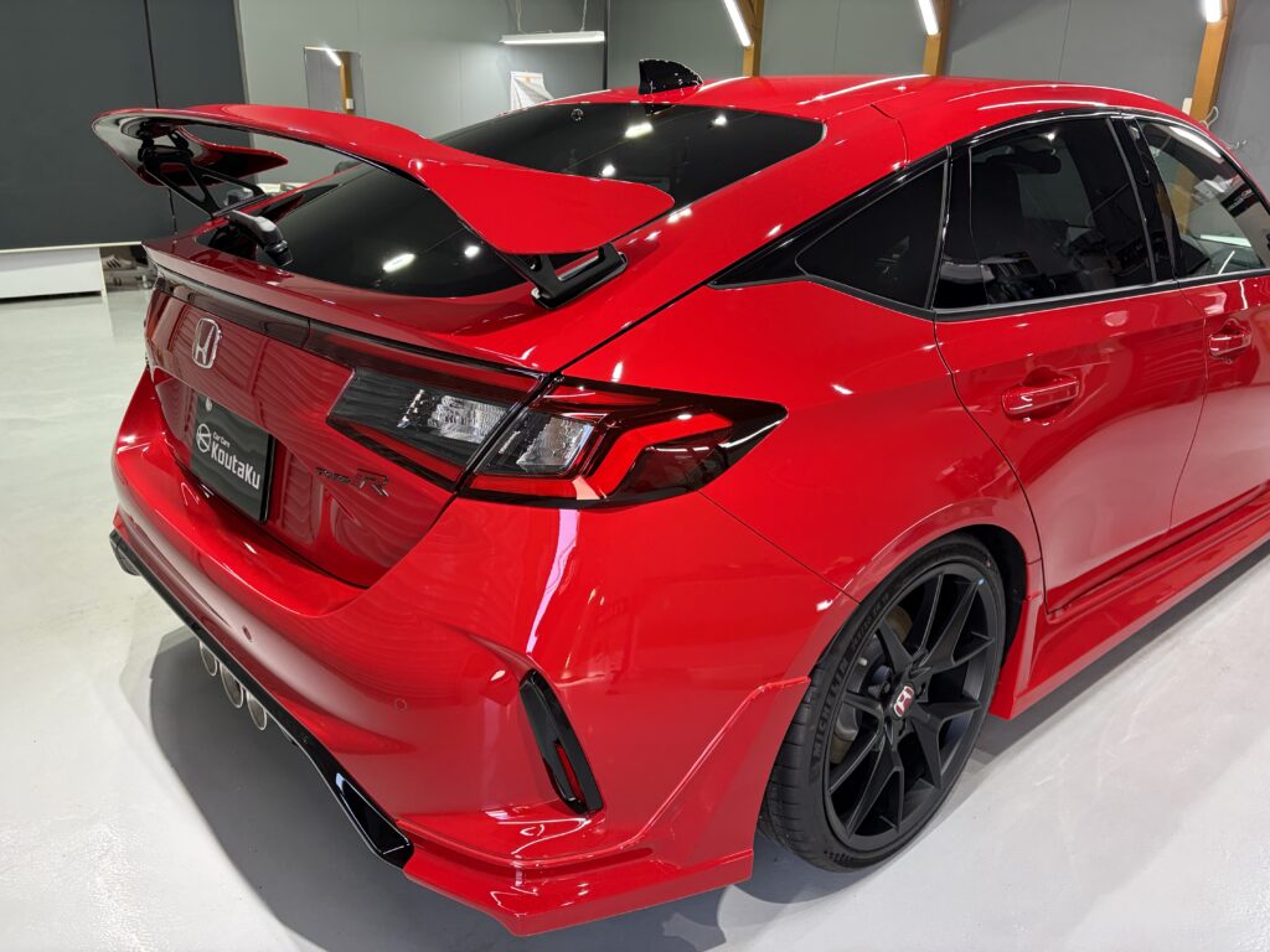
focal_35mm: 26
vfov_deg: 53.1
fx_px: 954
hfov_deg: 67.3
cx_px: 635
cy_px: 476
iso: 160
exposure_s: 1/120
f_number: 1.6
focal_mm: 5.96
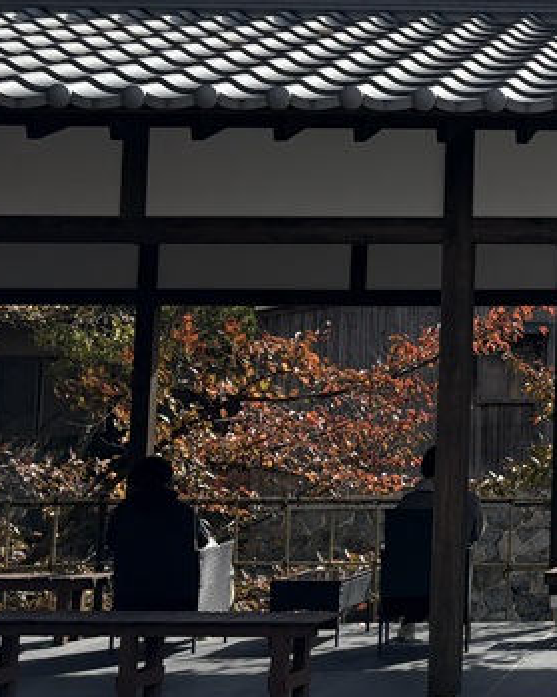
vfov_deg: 25.9
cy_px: 232
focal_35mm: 73
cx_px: 815
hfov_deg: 18.7
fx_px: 1506
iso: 64
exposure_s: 1/6993
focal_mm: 5.96
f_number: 1.6
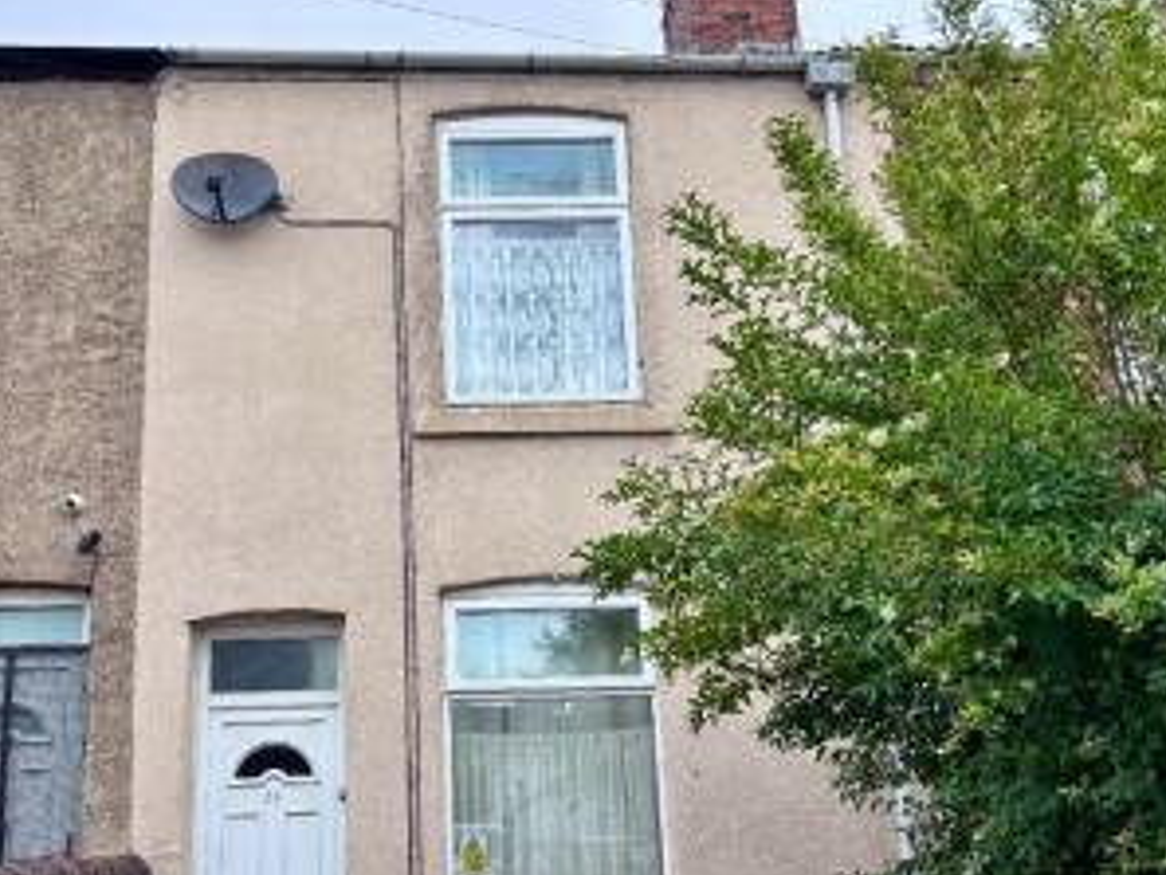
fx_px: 1247
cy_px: 508
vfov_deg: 38.6
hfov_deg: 50.0
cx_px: 504
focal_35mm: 37
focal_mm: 5.96
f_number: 1.6
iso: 50
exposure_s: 1/1984
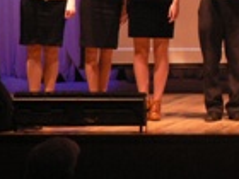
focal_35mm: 191
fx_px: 1319
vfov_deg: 7.7
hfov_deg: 10.1
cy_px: -65
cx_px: 311
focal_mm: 11.2
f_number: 3.2
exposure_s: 1/25
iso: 200
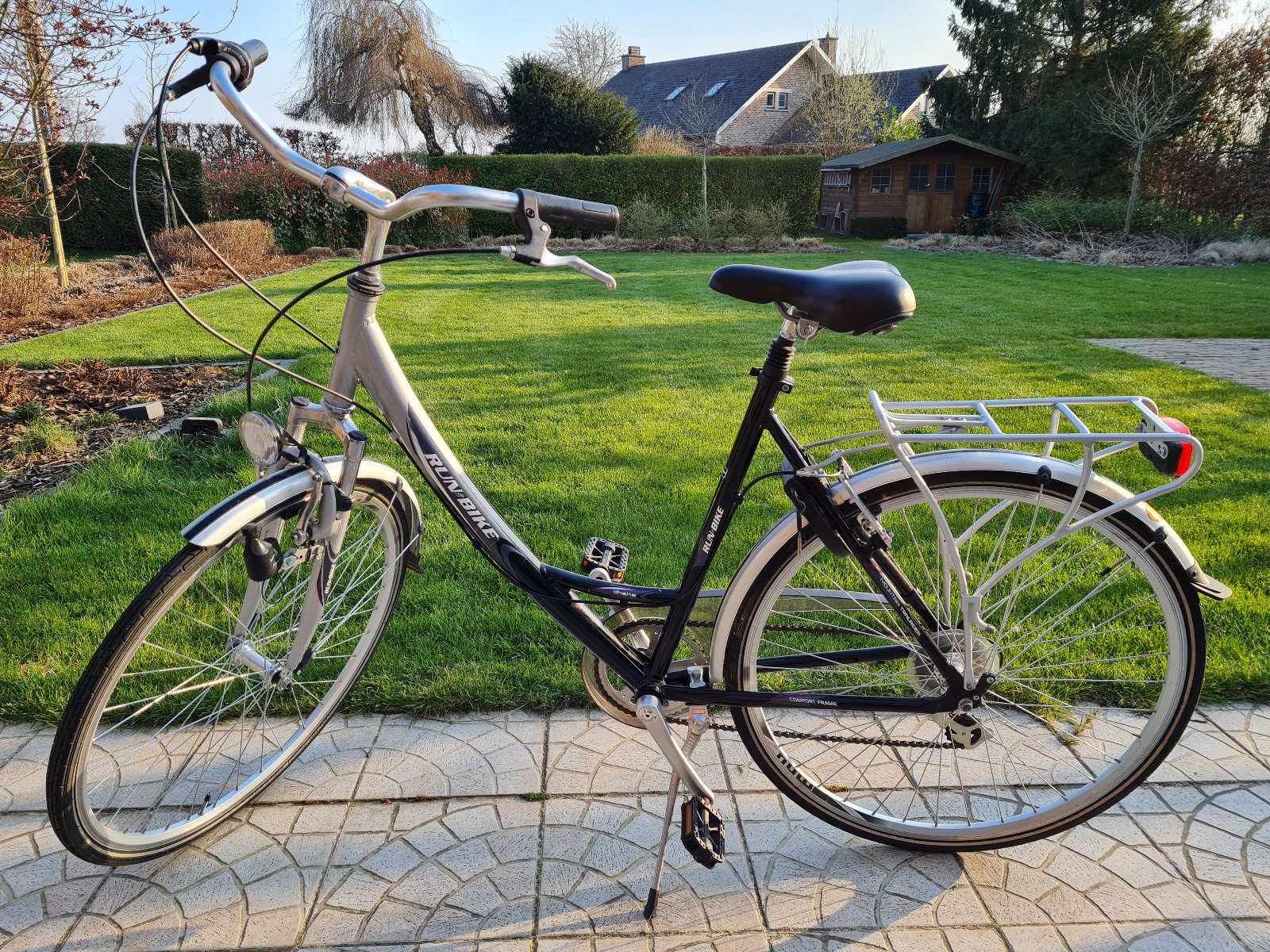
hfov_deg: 67.3
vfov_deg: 53.1
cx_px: 635
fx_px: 954
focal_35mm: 26
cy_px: 476
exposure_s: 1/584
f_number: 1.8
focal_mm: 5.4
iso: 50
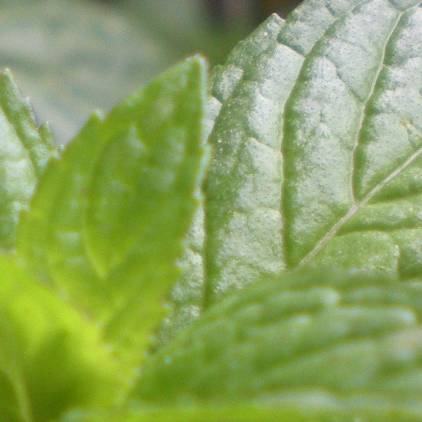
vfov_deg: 13.8
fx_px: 1724
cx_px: 97
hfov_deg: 13.9
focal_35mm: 125
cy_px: 416
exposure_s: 1/61.8
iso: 178
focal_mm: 6.3
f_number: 3.1
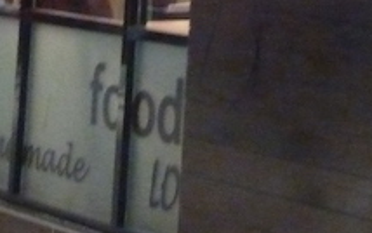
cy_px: -210
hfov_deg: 11.2
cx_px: 685
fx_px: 1755
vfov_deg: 7.3
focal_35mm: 173
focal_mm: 5.7
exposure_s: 1/13
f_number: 3.5
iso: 800
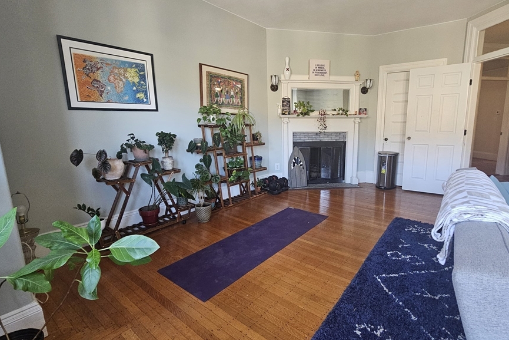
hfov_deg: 96.3
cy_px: 173
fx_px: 226
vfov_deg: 73.8
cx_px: 284
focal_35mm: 16
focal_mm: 2.2
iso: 320
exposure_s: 1/60
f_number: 2.2
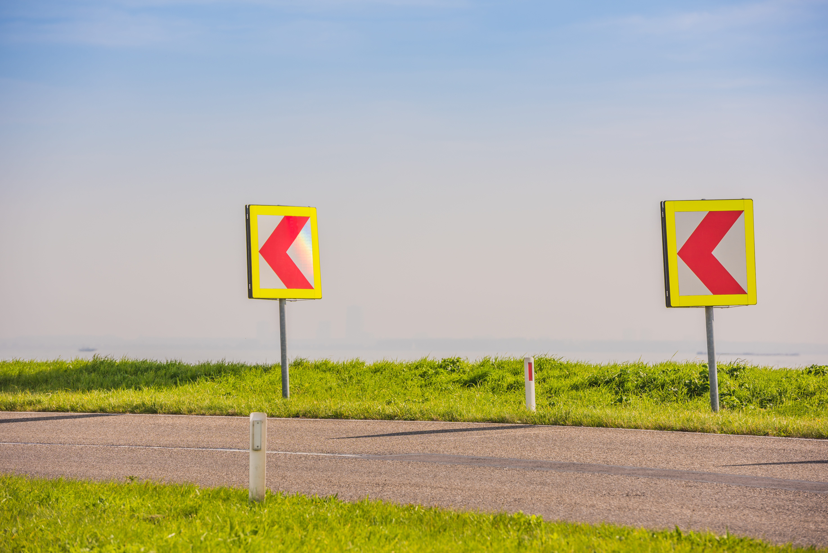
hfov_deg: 11.1
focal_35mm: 185
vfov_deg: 7.4
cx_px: 414
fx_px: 4256
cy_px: 276
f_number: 7.1
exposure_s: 1/640
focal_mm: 185
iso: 100
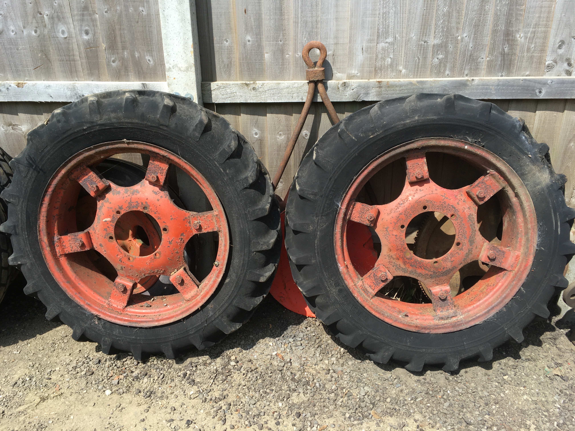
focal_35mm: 29
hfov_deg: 61.7
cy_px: 216
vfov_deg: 48.2
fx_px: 482
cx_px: 288
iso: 25
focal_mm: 4.15
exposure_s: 1/620
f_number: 2.2
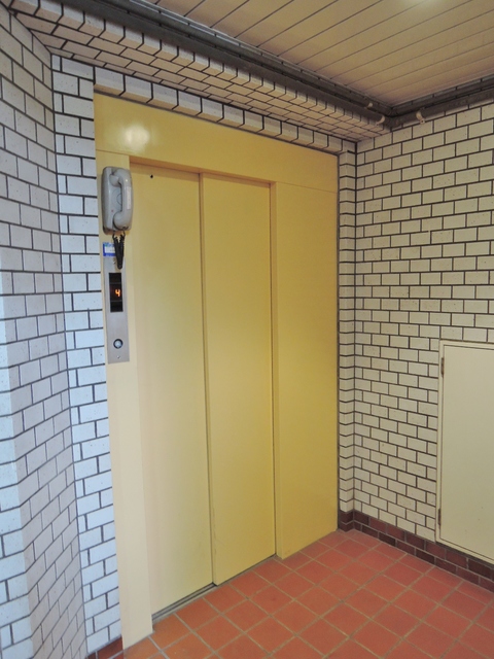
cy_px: 330
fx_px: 457
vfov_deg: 71.6
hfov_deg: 56.8
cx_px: 247
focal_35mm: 24
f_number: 2.8
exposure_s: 1/13
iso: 400
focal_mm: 5.1
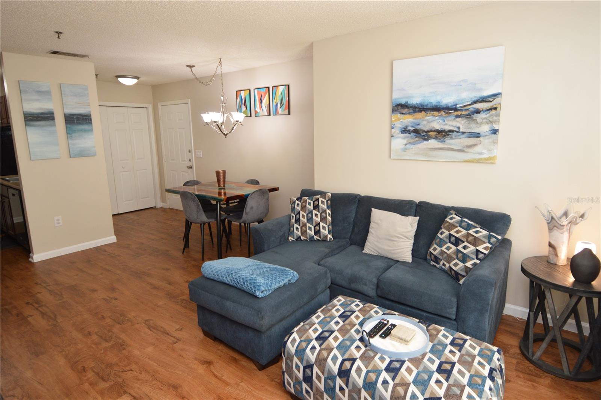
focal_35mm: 18
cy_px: 200
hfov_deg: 90.1
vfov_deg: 67.3
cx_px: 300
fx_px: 300
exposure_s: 1/60
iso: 450
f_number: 4
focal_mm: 12
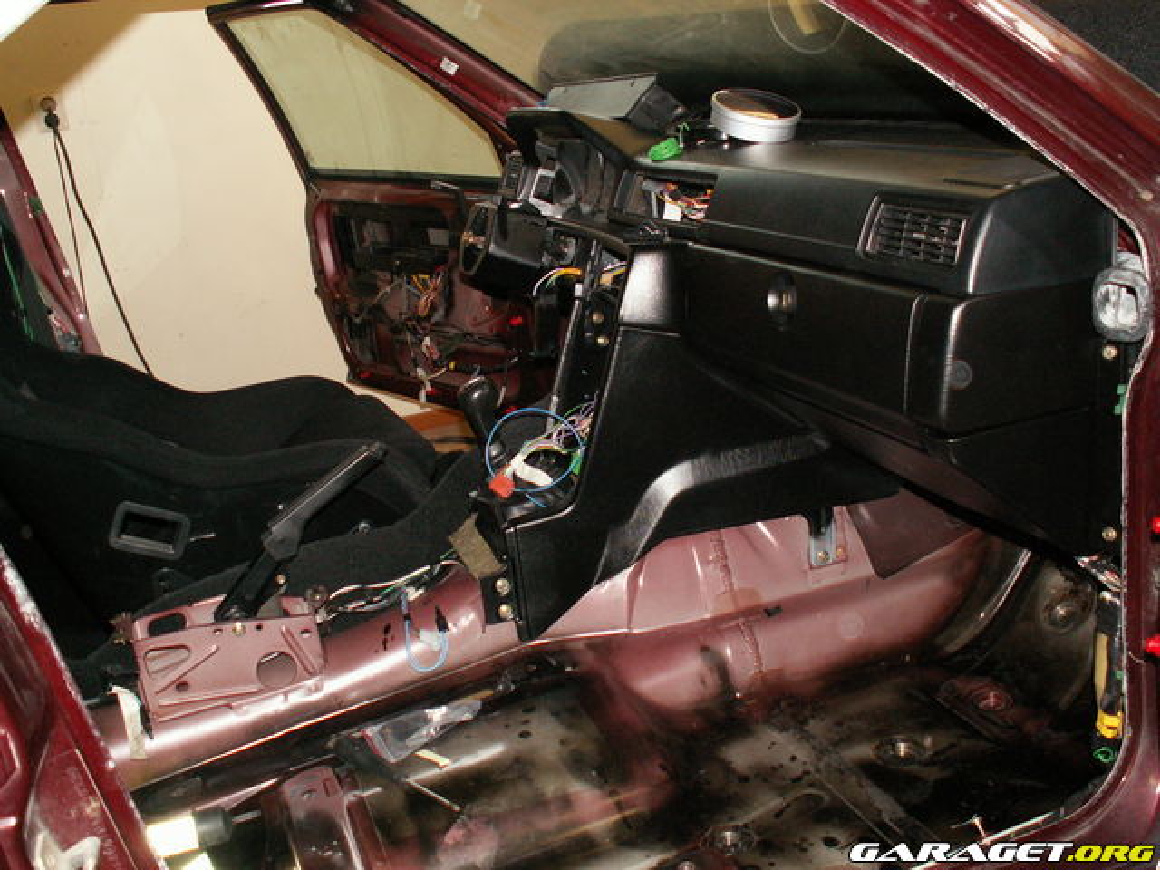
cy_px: 435
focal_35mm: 35
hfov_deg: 52.6
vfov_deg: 40.7
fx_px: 1173
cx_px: 580
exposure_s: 1/40
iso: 160
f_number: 2.8
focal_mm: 5.86
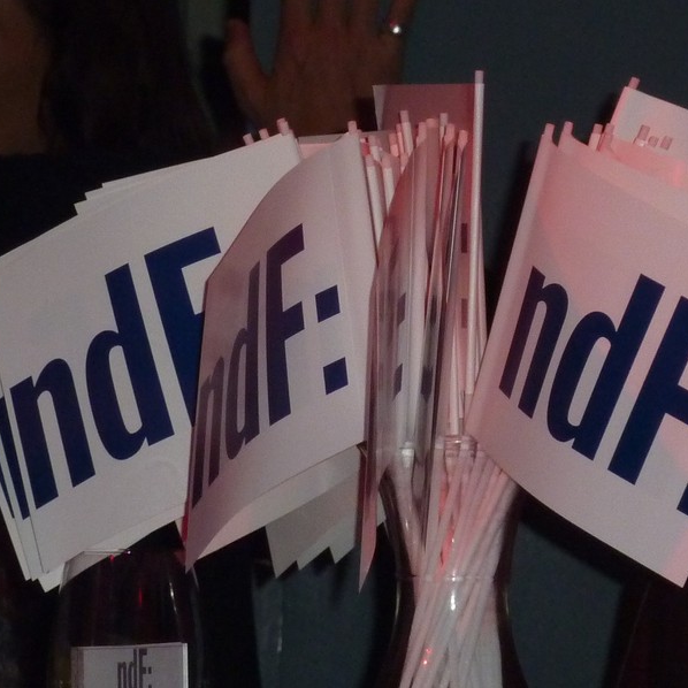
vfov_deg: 5.2
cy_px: 344
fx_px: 7555
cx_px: 372
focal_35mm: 336
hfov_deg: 5.2
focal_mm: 25.9
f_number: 4.5
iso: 320
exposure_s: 1/40
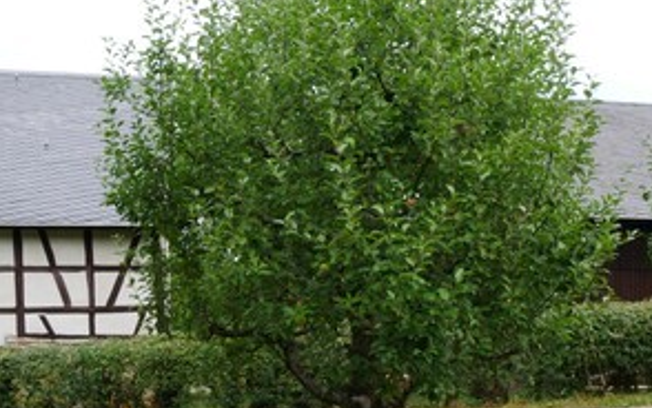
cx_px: 328
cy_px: 231
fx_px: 871
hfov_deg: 41.0
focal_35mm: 49
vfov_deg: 26.3
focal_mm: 17
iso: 400
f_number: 14
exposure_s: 1/80
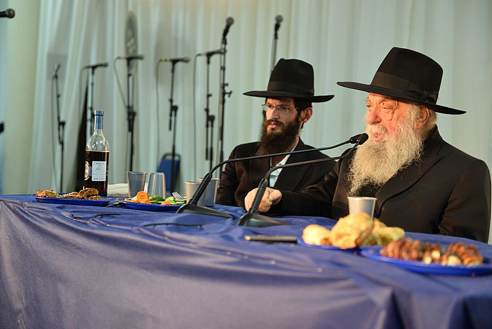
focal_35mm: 70
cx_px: 246
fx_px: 957
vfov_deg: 19.5
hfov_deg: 28.8
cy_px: 164
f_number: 3.5
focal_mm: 70
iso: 2500
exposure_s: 1/60
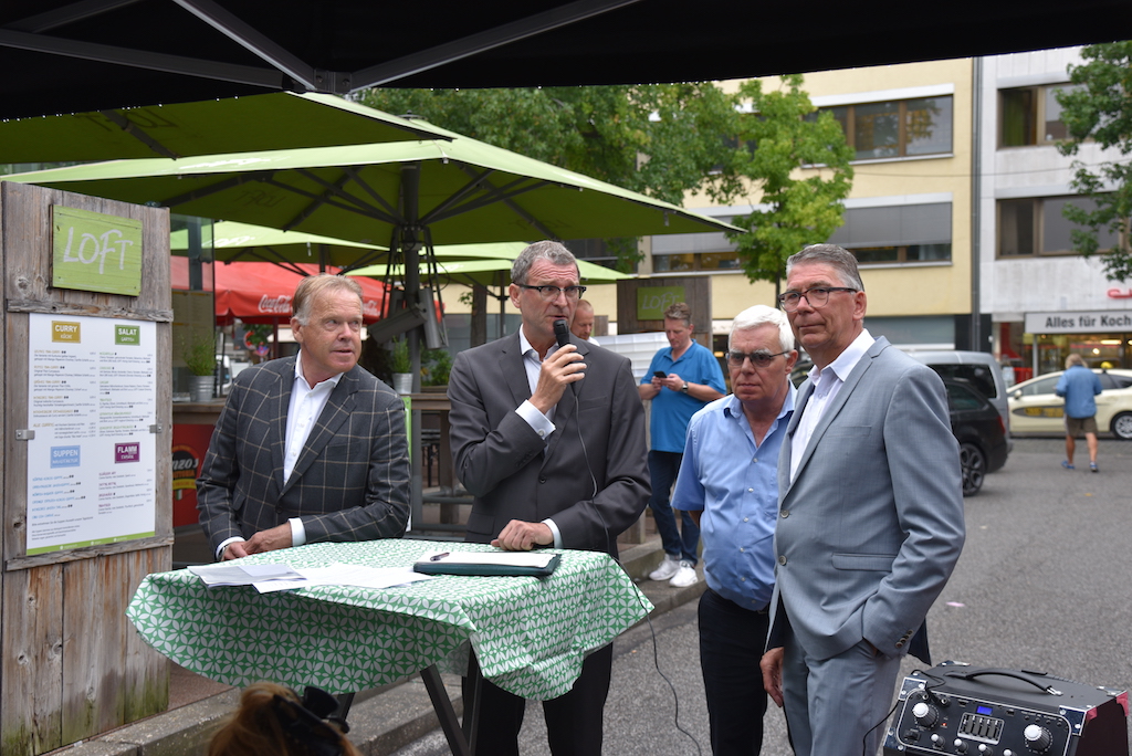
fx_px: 1447
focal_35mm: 46
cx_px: 566
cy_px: 378
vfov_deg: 29.3
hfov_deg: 42.7
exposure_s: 1/125
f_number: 5.6
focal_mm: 46
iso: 400
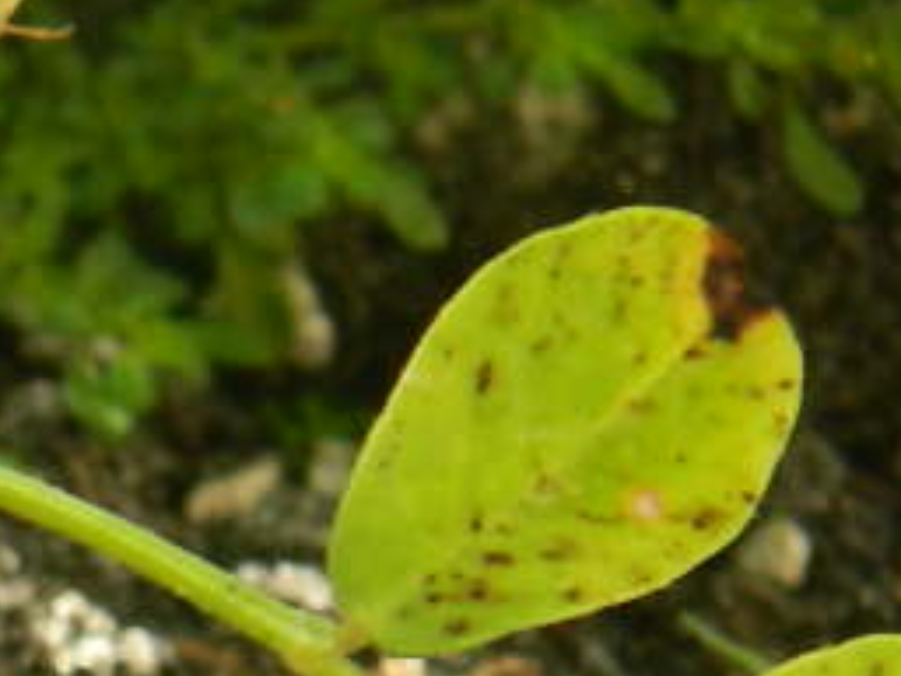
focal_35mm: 187
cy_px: 1135
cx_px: -715
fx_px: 4870
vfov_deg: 7.7
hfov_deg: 10.0
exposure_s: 1/125
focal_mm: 8.4
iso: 80
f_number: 3.6
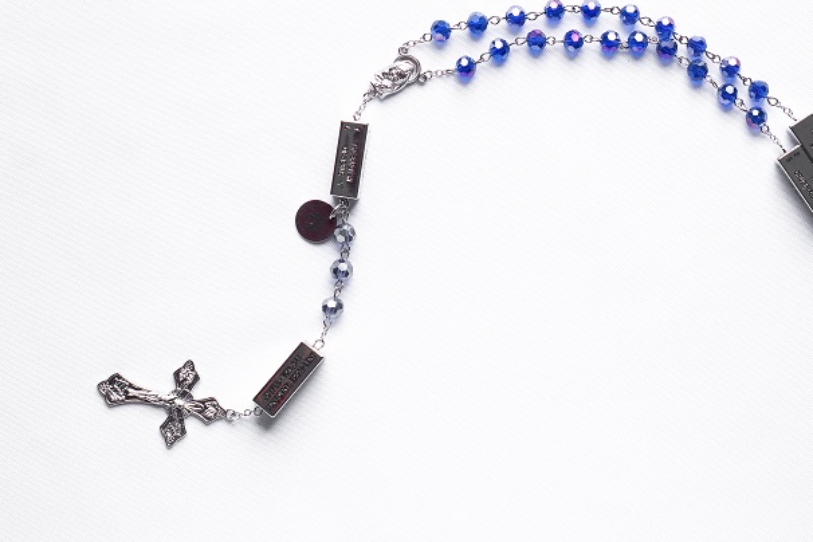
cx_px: 641
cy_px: 152
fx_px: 2236
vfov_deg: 13.8
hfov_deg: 20.4
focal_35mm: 99
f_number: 4
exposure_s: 1/80
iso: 64
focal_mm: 60
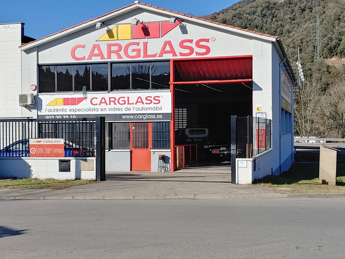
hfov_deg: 36.8
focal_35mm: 52
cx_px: 172
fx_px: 518
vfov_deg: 28.0
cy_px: 130
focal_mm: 4.36
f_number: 1.8
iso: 50
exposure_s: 1/4348
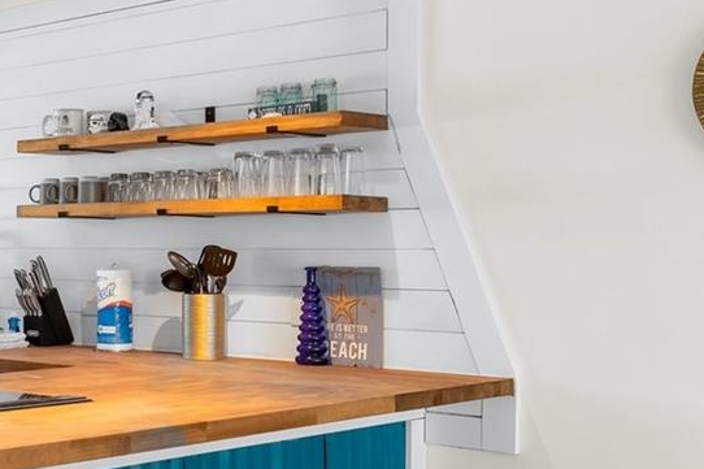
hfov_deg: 28.5
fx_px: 1188
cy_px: 260
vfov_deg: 22.3
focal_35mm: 61
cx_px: -152
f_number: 8
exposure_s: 1/15
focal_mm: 20.6
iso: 400
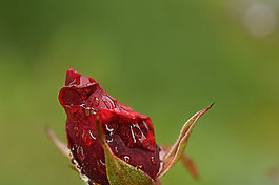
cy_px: 180
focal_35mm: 306
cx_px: 159
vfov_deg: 4.5
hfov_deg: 6.7
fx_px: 2369
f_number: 3.5
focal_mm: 90
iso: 400
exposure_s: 1/400
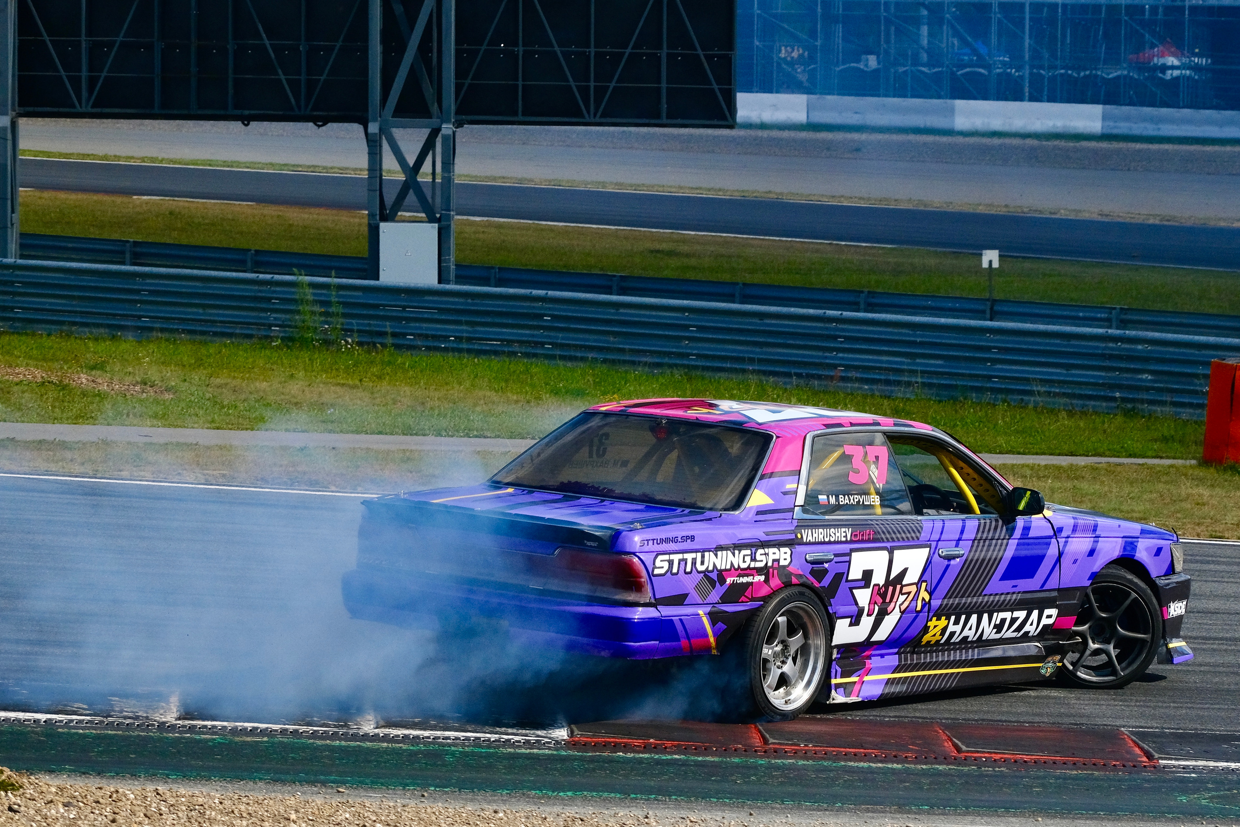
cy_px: 414
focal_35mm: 105
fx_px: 3617
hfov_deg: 19.5
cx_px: 620
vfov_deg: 13.0
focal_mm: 70
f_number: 5.6
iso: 640
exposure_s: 1/5000
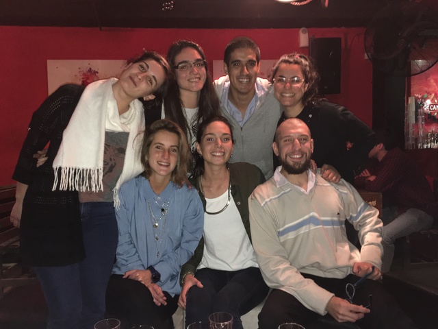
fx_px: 367
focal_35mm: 29
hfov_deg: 61.7
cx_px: 219
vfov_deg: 48.2
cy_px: 164
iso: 125
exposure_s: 1/17
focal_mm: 4.15
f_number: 2.2
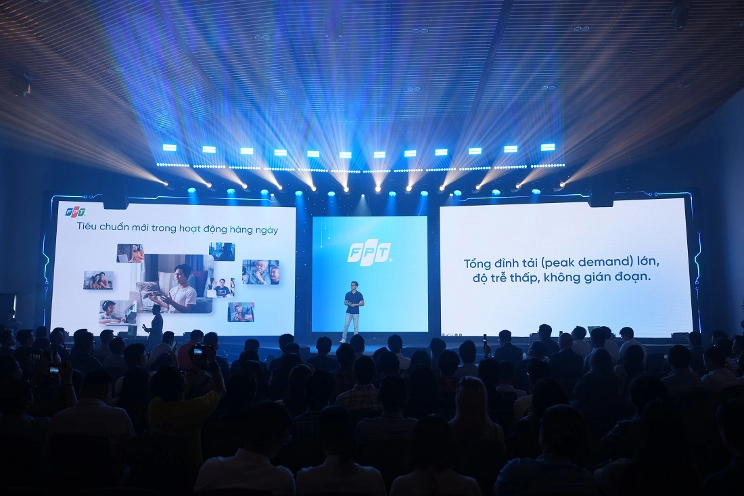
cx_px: 372
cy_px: 248
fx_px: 579
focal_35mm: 28
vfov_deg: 46.4
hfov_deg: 65.5
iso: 400
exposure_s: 1/200
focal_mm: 28
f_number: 2.8
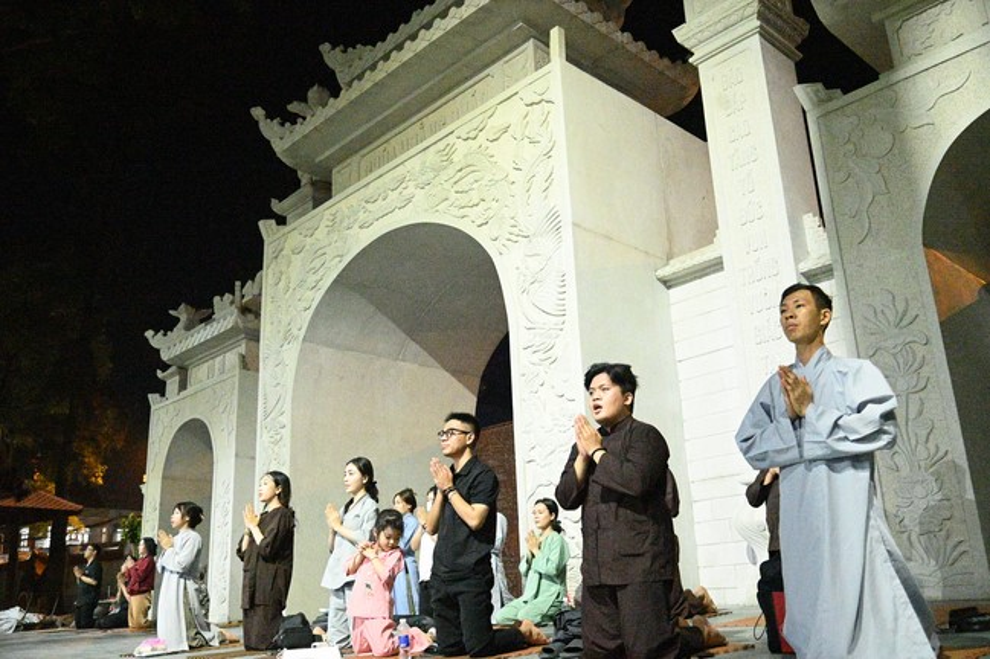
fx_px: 852
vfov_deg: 42.3
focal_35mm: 31
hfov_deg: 60.3
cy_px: 330
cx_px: 495
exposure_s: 1/250
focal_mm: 31
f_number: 4.5
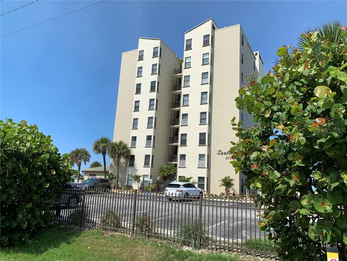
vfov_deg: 53.1
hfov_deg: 67.3
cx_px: 174
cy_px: 130
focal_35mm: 26
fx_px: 261
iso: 25
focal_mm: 4.25
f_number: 1.8
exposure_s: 1/3086
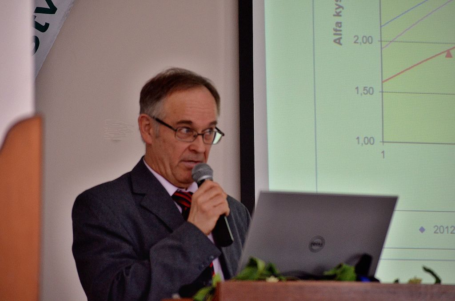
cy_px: 150
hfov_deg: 13.7
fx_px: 1892
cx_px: 228
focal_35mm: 150
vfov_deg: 9.1
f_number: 4.5
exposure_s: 1/60
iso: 1600
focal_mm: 100
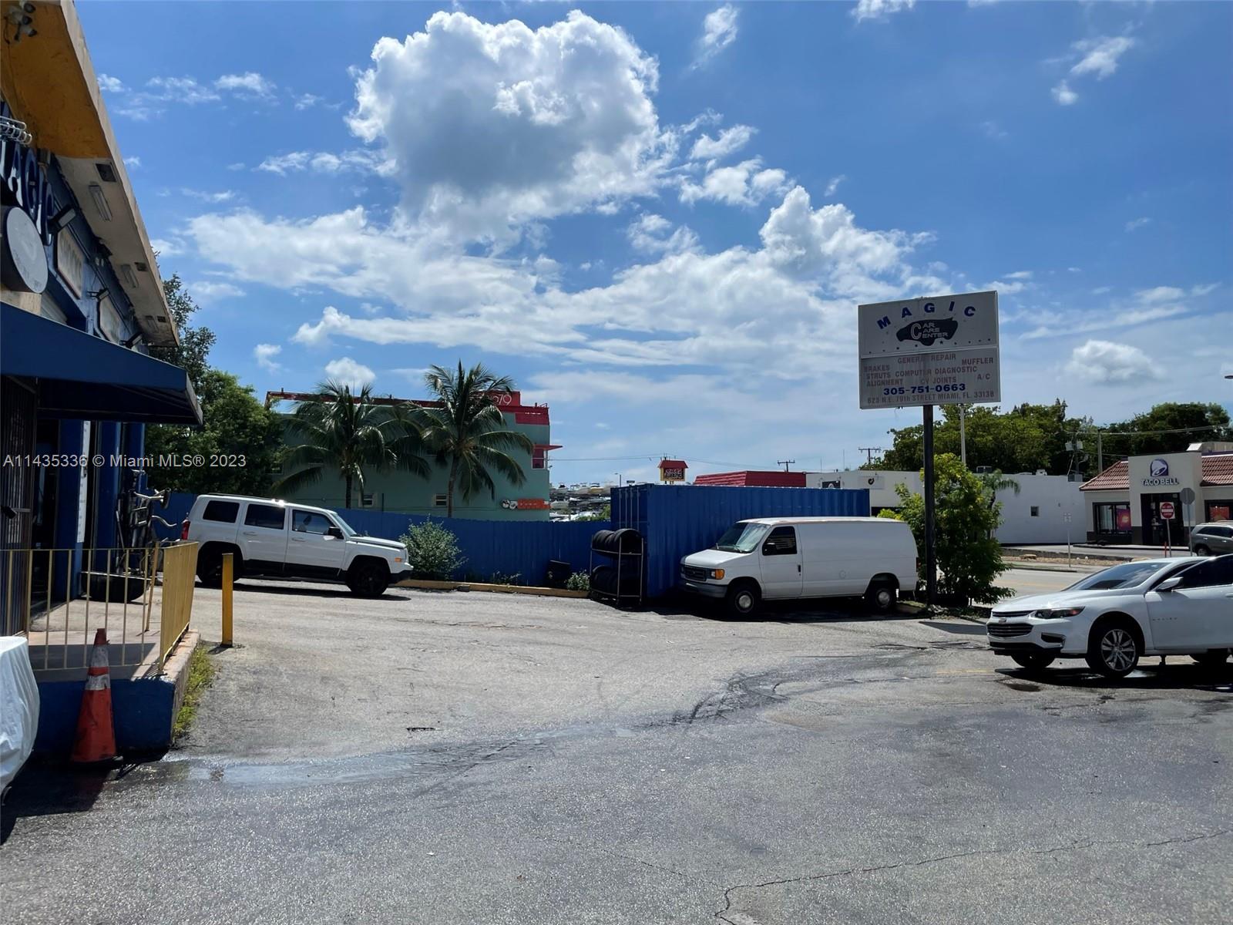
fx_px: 926
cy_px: 462
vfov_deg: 53.1
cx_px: 616
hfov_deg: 67.3
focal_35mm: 26
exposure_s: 1/8403
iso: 32
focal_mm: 4.2
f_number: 1.6
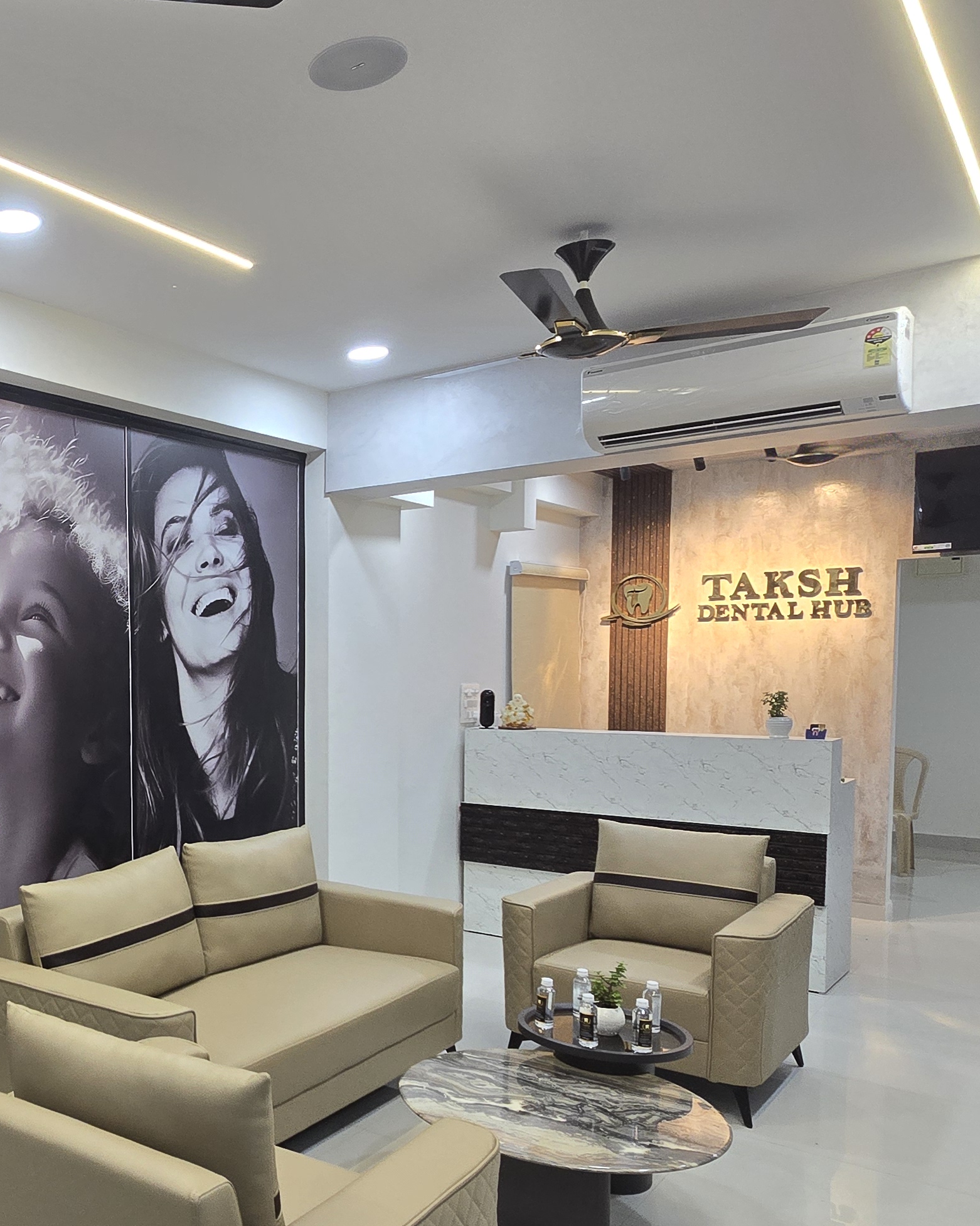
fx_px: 942
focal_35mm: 26
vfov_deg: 65.5
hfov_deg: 48.1
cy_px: 730
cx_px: 67
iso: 80
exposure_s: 1/50
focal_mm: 2.2
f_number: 2.2
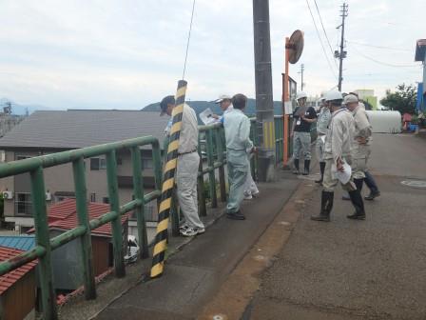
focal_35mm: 36
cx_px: 213
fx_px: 443
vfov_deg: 39.7
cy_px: 160
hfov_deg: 51.4
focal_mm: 6.4
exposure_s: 1/400
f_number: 5
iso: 125
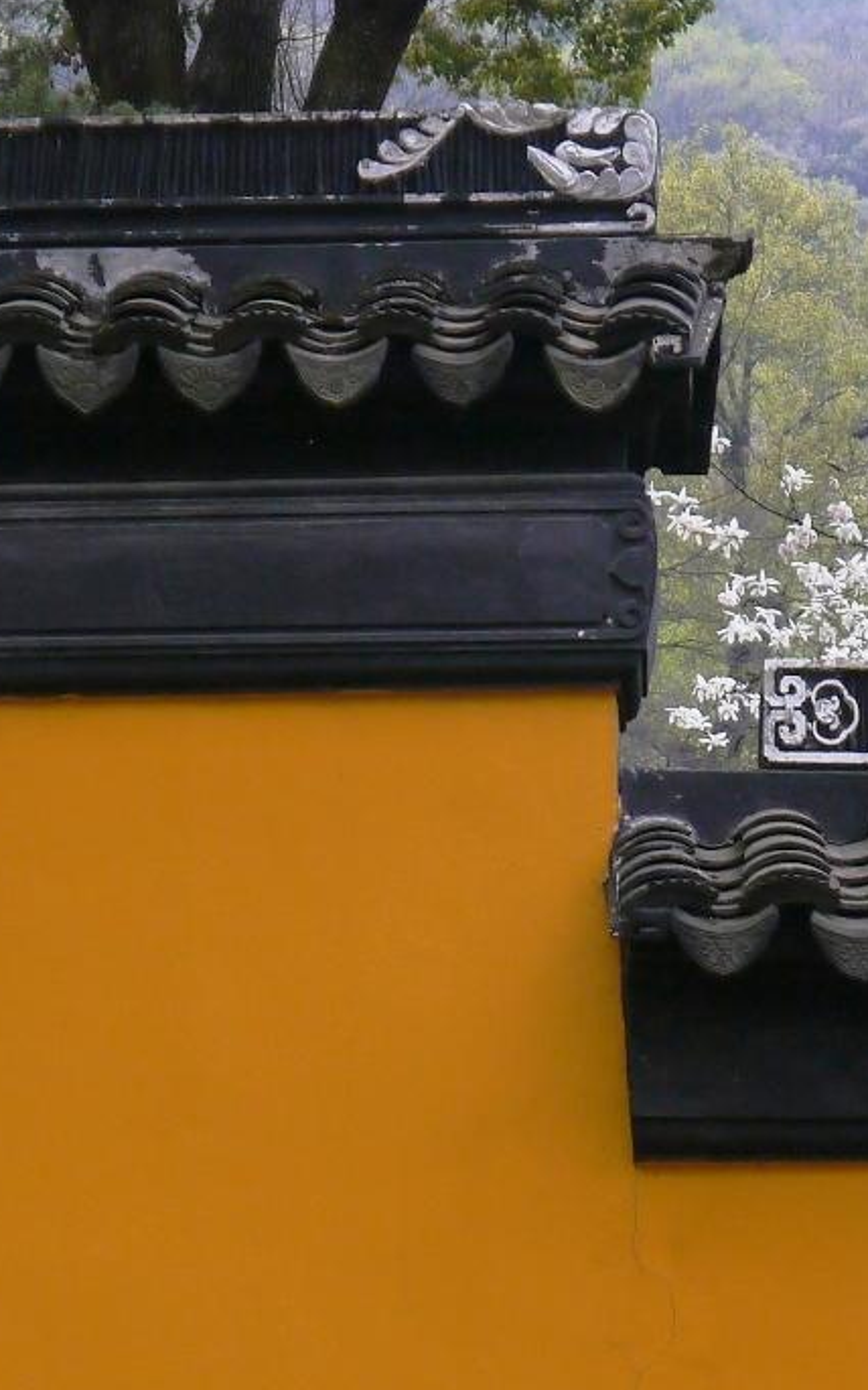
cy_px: 757
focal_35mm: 114
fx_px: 4316
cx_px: 585
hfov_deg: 11.5
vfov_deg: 18.3
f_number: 4.1
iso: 200
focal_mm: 18
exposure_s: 1/60
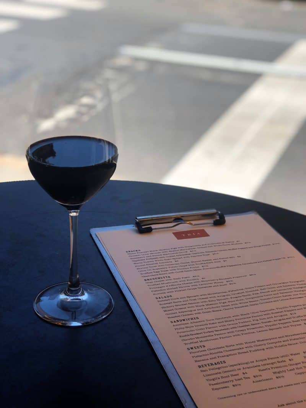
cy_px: 204
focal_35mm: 57
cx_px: 153
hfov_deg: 25.7
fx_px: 672
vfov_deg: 33.8
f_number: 2.8
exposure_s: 1/442
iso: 20
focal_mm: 6.6
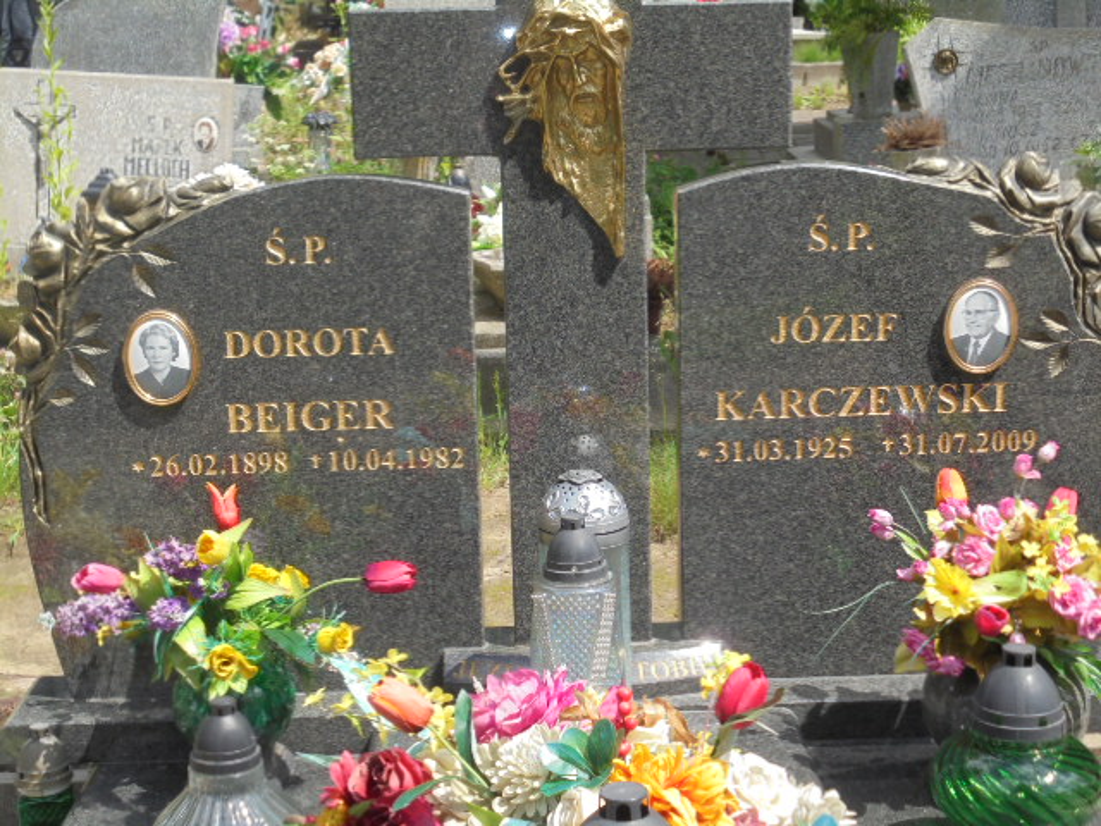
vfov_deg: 26.1
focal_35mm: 56
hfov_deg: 34.3
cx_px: 550
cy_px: 413
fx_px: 1781
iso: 100
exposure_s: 1/320
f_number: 5.2
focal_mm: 10.1
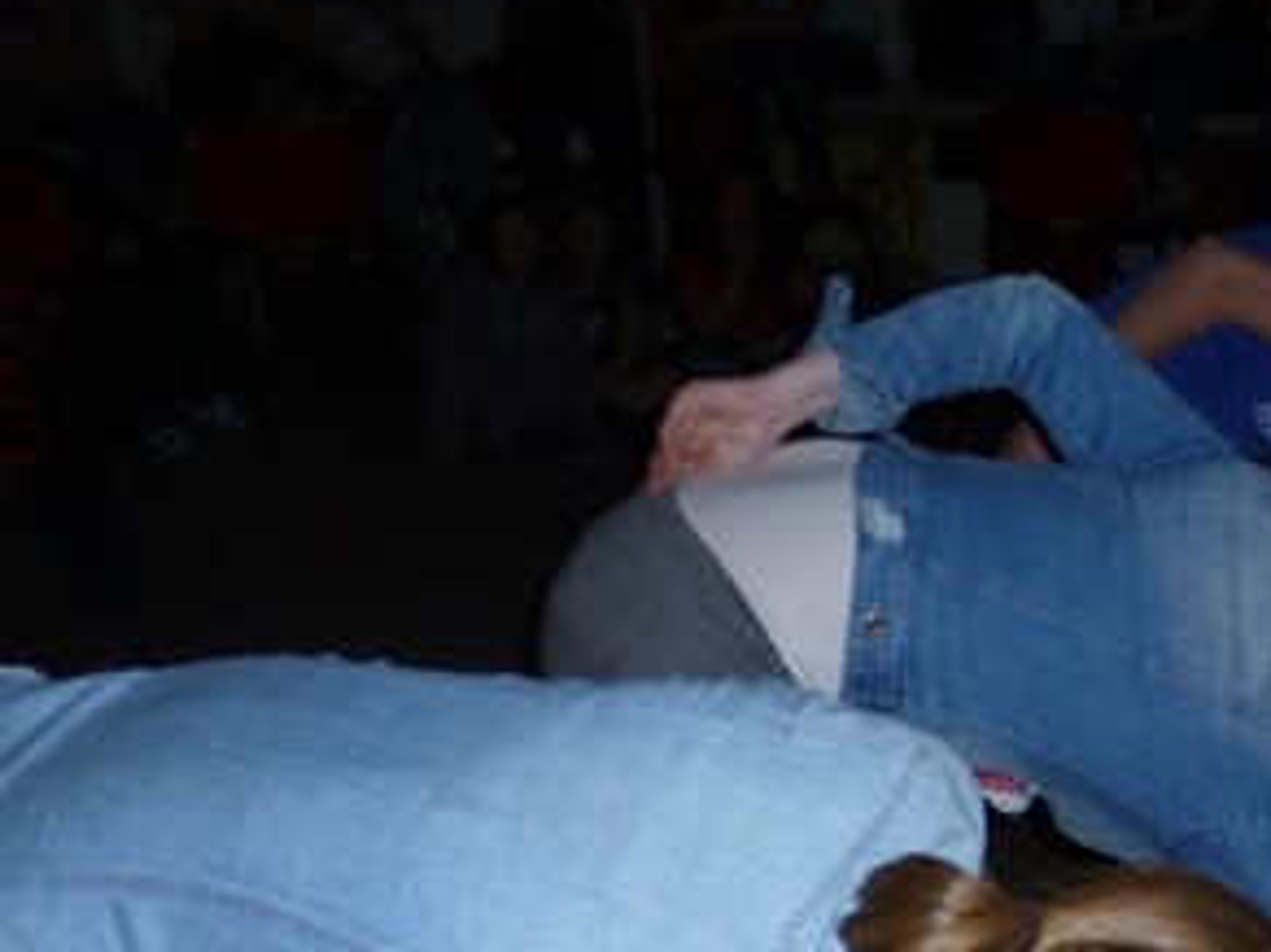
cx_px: 1398
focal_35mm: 66
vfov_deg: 21.6
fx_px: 2422
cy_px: 900
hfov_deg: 27.0
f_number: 3.3
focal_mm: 4.3
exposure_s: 1/60
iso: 125
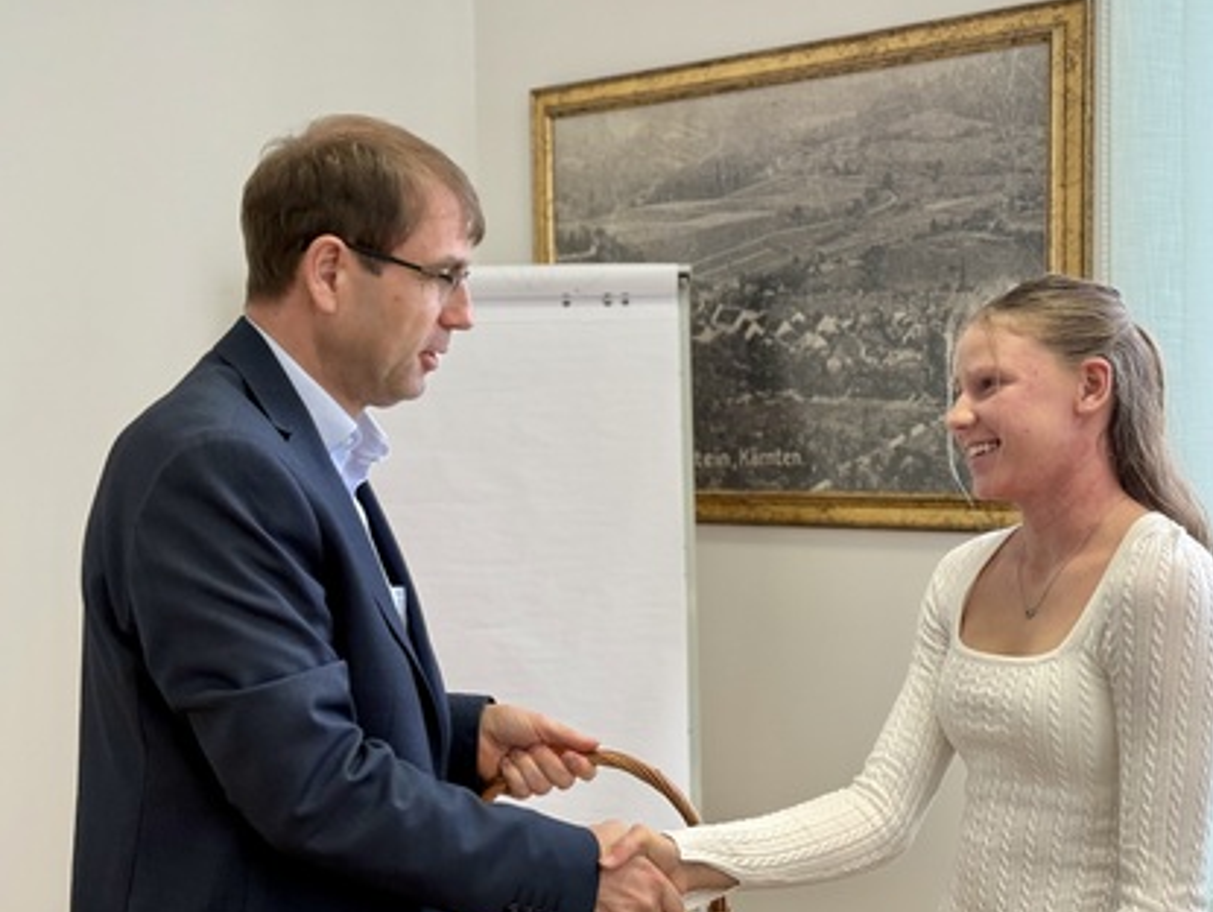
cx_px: 655
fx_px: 1824
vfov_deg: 28.1
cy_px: 459
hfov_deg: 36.8
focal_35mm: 52
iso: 100
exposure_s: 1/100
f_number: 1.78
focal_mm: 6.76
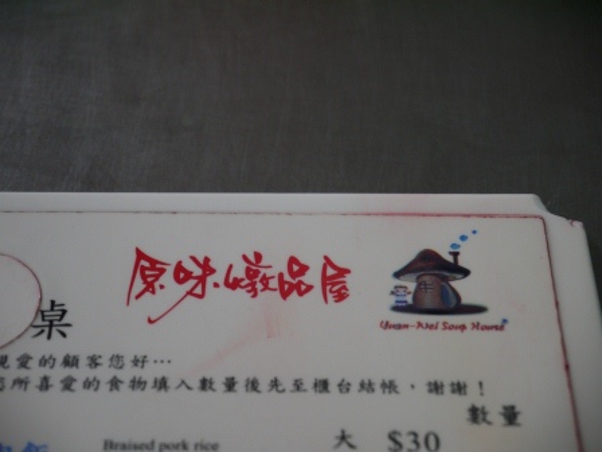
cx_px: 301
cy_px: 226
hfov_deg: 23.3
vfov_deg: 17.6
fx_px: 1461
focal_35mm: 84
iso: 250
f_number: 5.6
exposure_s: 1/80
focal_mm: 42
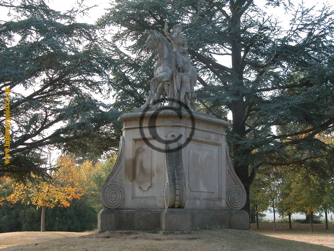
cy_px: 126
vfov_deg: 19.9
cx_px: 167
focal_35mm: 74
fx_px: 714
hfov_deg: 26.3
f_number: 3.8
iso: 100
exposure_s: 1/114
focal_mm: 18.8
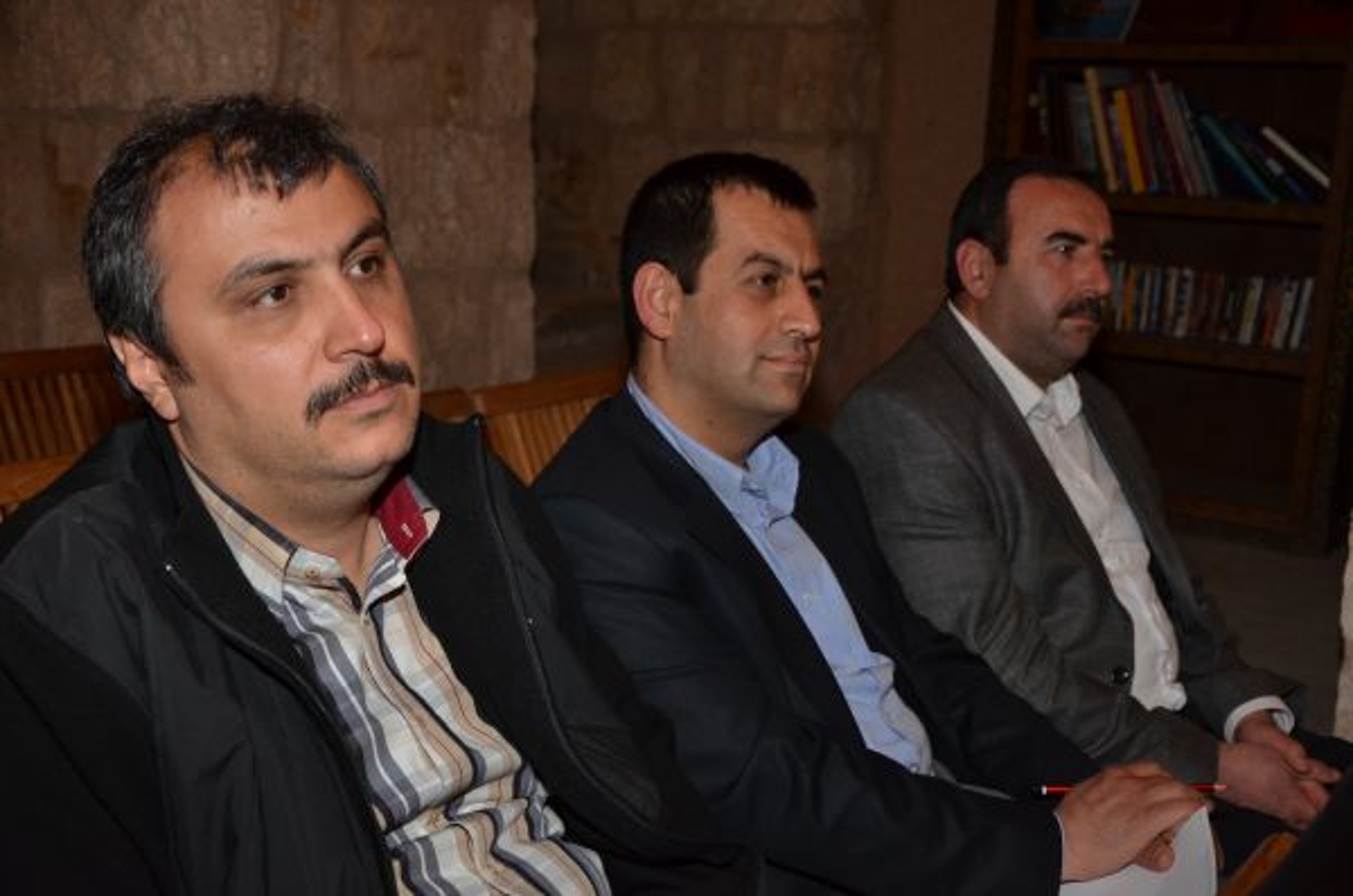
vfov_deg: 29.7
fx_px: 1687
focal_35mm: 45
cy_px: 448
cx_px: 676
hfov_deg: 43.7
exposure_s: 1/60
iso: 800
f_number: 4.2
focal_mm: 30
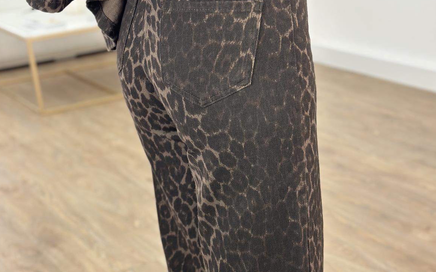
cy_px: 186
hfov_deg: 29.4
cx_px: 214
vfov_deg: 18.5
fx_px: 832
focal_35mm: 70
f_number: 1.78
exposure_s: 1/100
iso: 125
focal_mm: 6.86
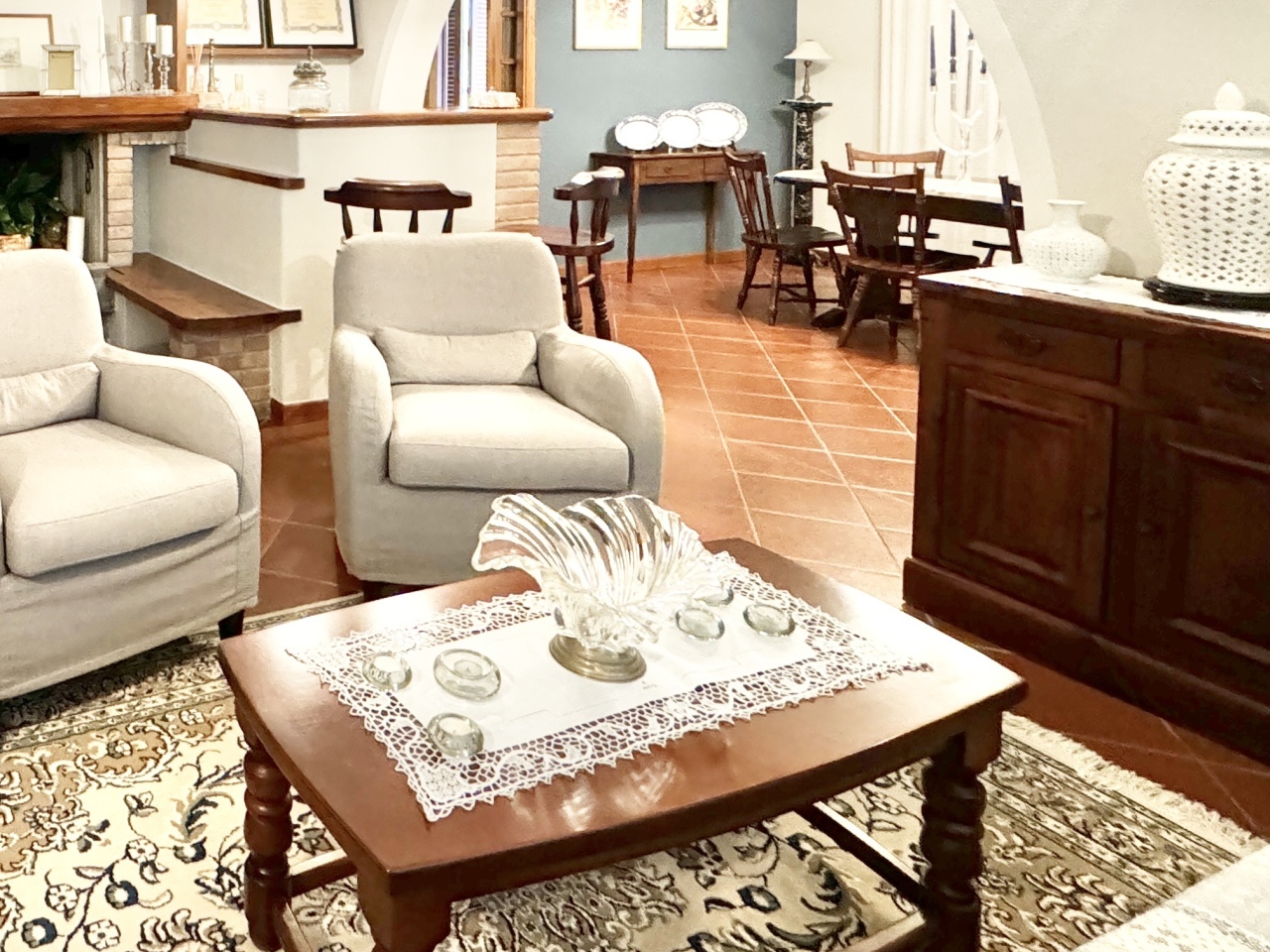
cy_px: 122
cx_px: 152
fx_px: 1027
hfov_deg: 55.8
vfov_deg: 45.7
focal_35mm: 28
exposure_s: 1/50
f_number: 2.2
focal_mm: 2.22
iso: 640
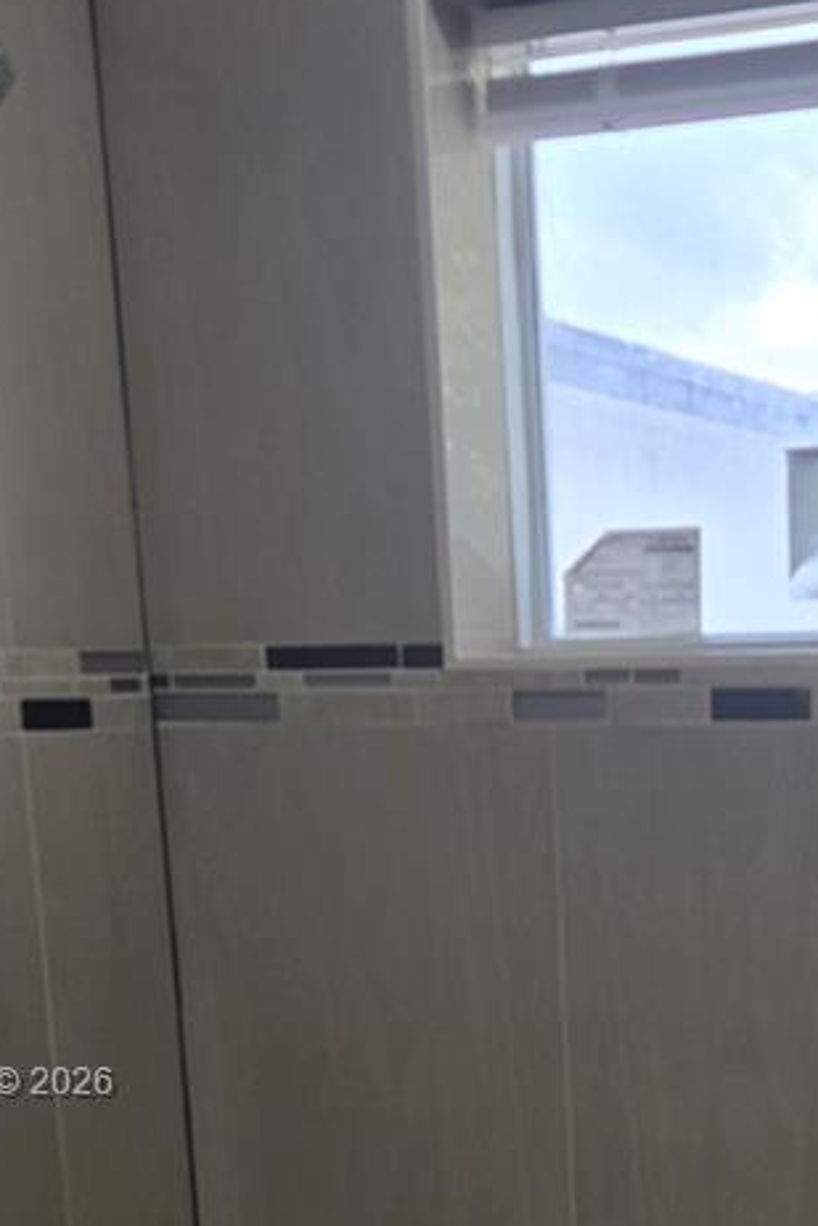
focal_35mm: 62
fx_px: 2111
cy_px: 1086
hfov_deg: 21.2
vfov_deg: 31.0
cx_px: 815
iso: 25
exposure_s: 1/120
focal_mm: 5.4
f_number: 1.8
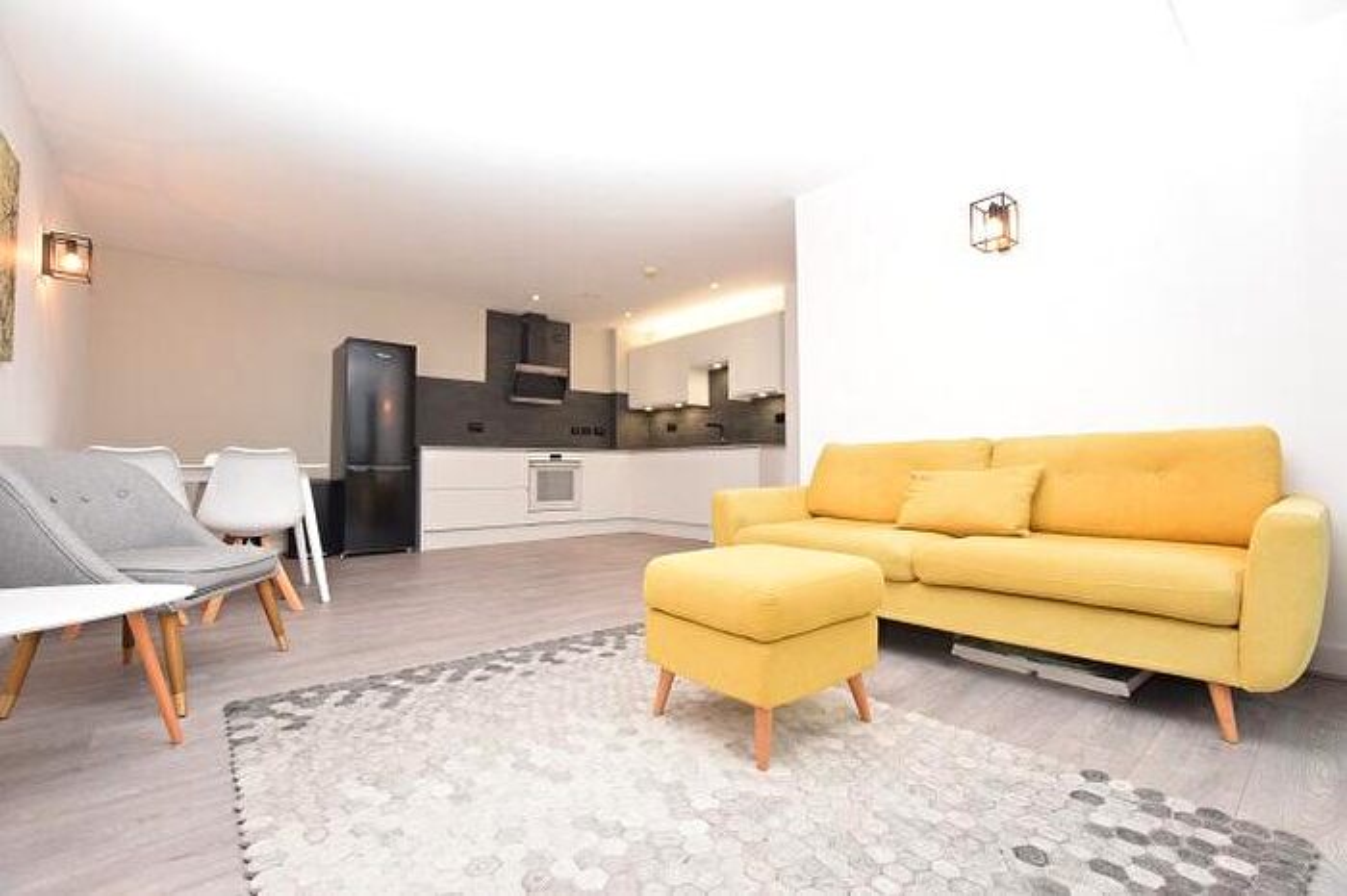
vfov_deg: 77.3
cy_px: 448
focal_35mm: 15
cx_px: 674
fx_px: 561
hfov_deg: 100.4
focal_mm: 10
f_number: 5.6
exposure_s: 1/125
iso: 800
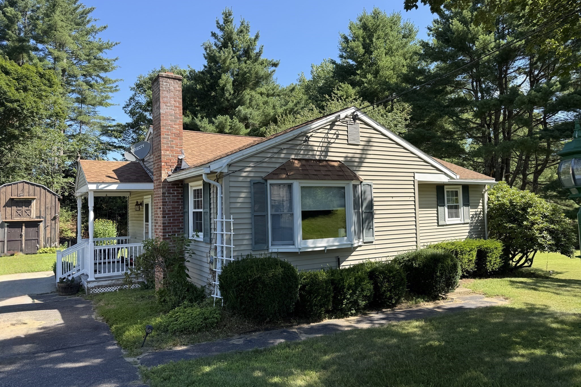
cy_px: 191
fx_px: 403
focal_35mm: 25
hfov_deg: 71.5
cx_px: 290
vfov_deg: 51.3
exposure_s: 1/1410
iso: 80
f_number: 1.78
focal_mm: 6.76
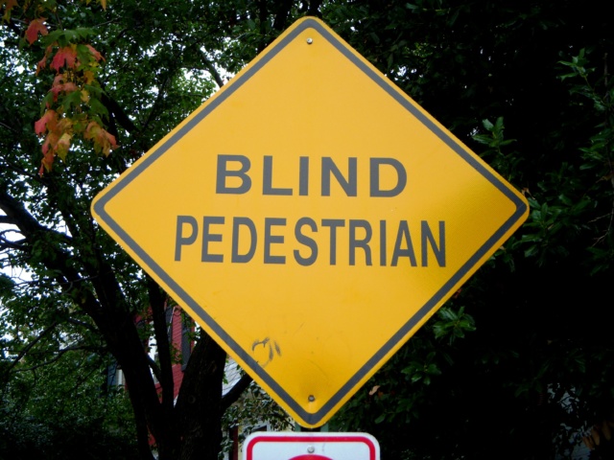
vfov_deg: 22.3
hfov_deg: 29.4
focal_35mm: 66
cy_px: 230
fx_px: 1171
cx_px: 307
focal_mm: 11
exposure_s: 1/80
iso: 100
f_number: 3.7
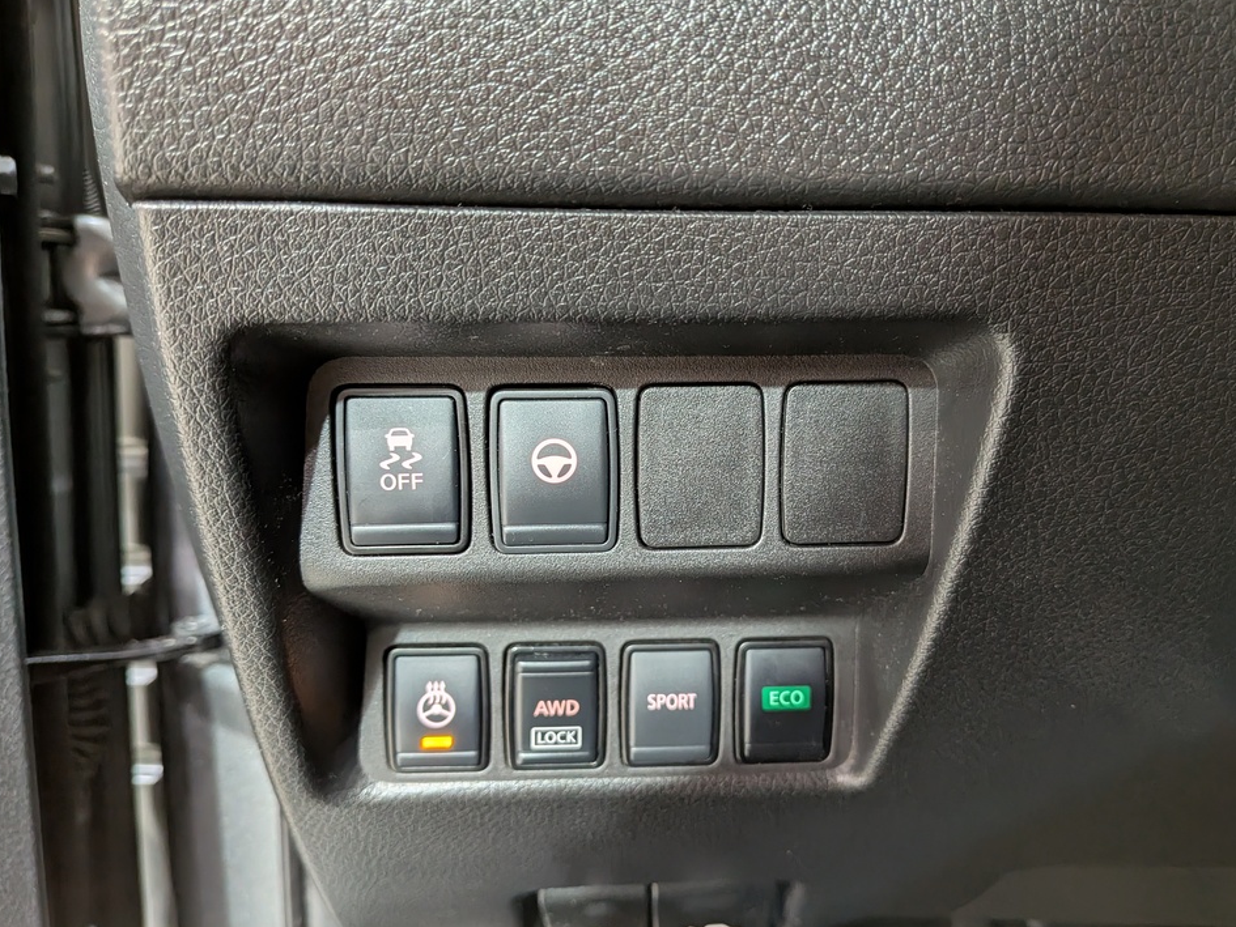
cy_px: 490
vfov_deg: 53.0
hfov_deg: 67.3
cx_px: 616
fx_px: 928
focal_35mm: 26
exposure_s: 1/17.6
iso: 75
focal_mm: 4.53
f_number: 1.7
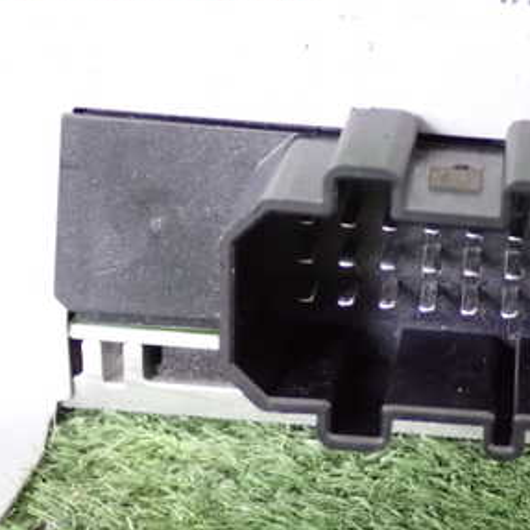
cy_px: 371
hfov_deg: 19.5
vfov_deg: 19.9
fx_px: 1507
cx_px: 508
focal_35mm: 87
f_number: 3.1
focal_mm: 8.4
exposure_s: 1/50
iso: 1250
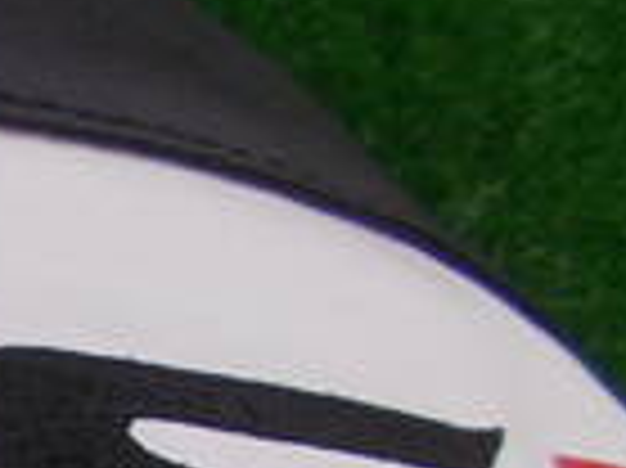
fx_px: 2168
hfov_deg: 13.5
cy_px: 756
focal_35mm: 120
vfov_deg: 11.7
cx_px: -716
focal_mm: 4.6
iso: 80
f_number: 3.2
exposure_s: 1/30
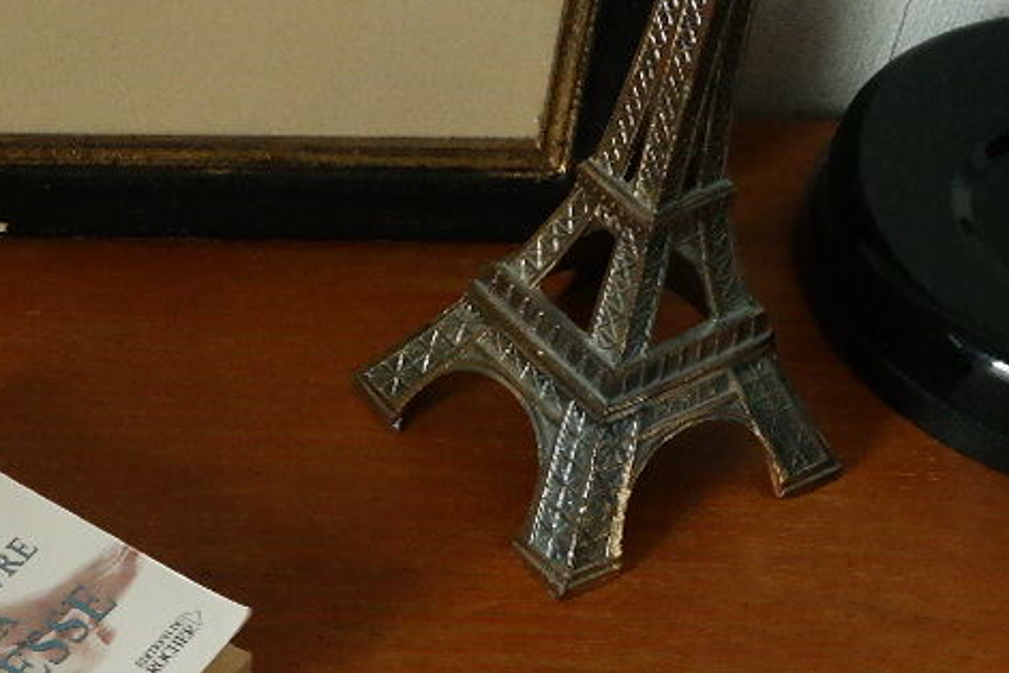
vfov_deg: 12.3
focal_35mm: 110
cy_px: 654
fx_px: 3083
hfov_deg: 17.7
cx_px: -214
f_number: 5.6
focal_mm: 20
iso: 1600
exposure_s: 1/50
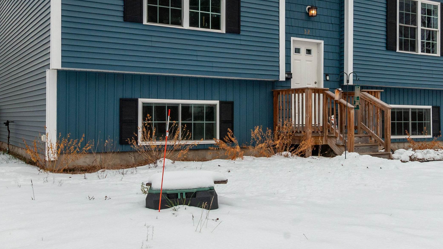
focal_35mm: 56
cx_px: 228
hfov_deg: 37.2
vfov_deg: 21.0
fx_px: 658
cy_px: 30
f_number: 10
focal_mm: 24
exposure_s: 1/125
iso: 200
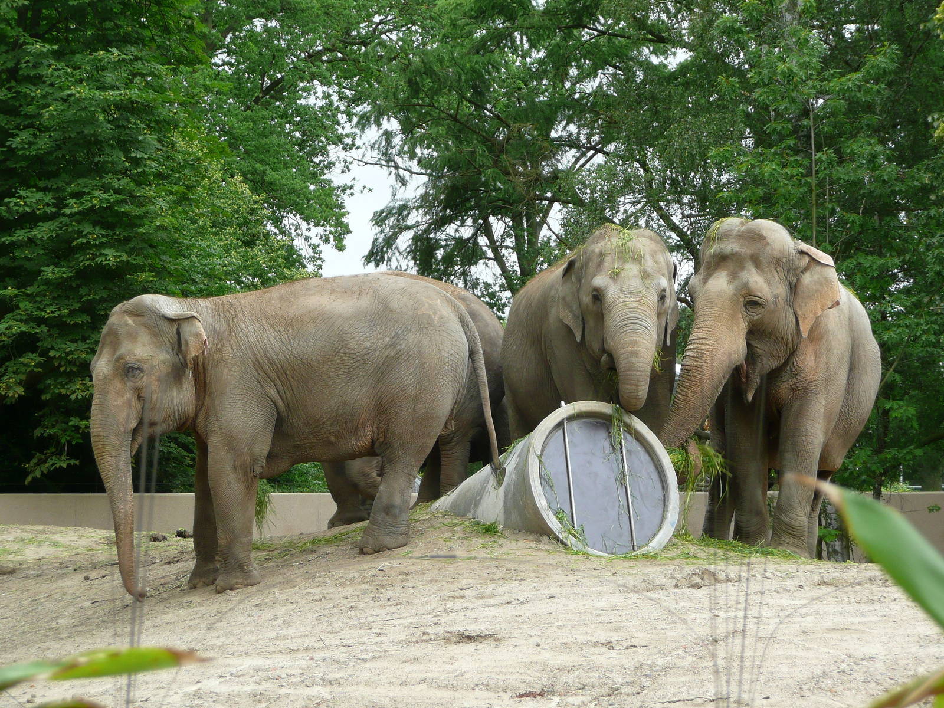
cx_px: 472
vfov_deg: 9.4
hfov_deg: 12.5
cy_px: 354
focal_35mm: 158
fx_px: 4309
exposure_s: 1/100
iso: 100
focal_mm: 26
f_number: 4.8
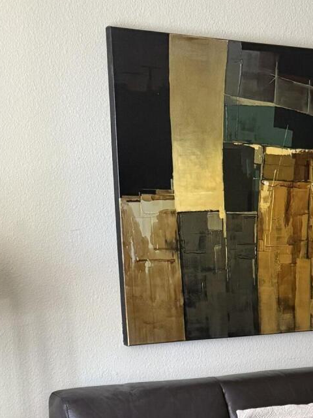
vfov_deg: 23.8
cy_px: 498
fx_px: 904
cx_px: 314
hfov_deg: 19.1
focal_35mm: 75
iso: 400
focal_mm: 6.76
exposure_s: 1/60
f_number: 1.78
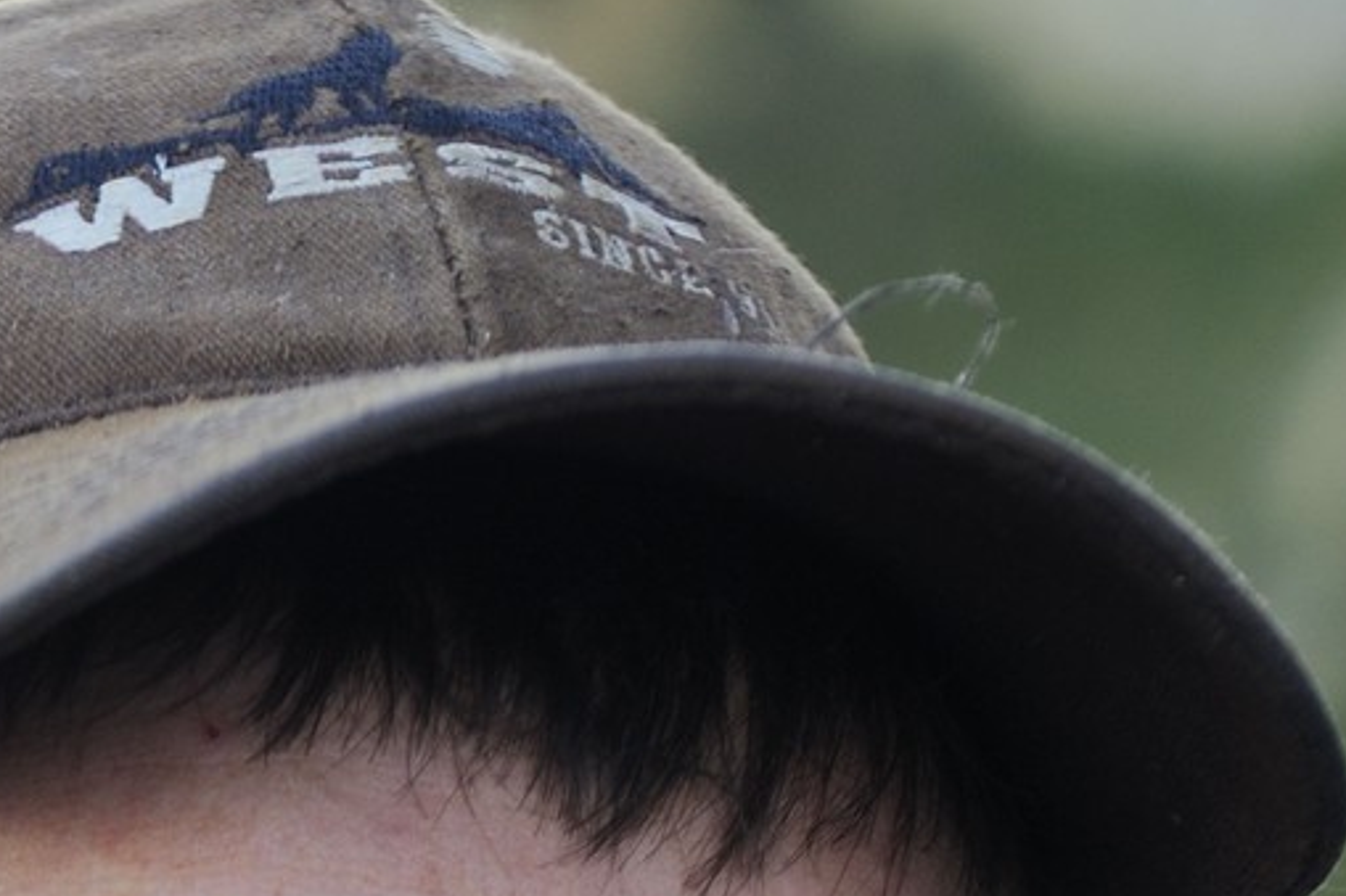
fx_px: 8222
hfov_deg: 9.3
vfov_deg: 6.1
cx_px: 127
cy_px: 1834
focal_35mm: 220
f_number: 4.5
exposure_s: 1/160
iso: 400
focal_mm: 70
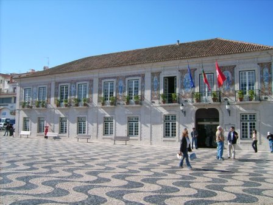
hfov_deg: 52.6
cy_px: 102
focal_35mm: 35
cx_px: 136
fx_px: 276
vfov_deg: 40.7
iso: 50
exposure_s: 1/324
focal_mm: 5.95
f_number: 5.8
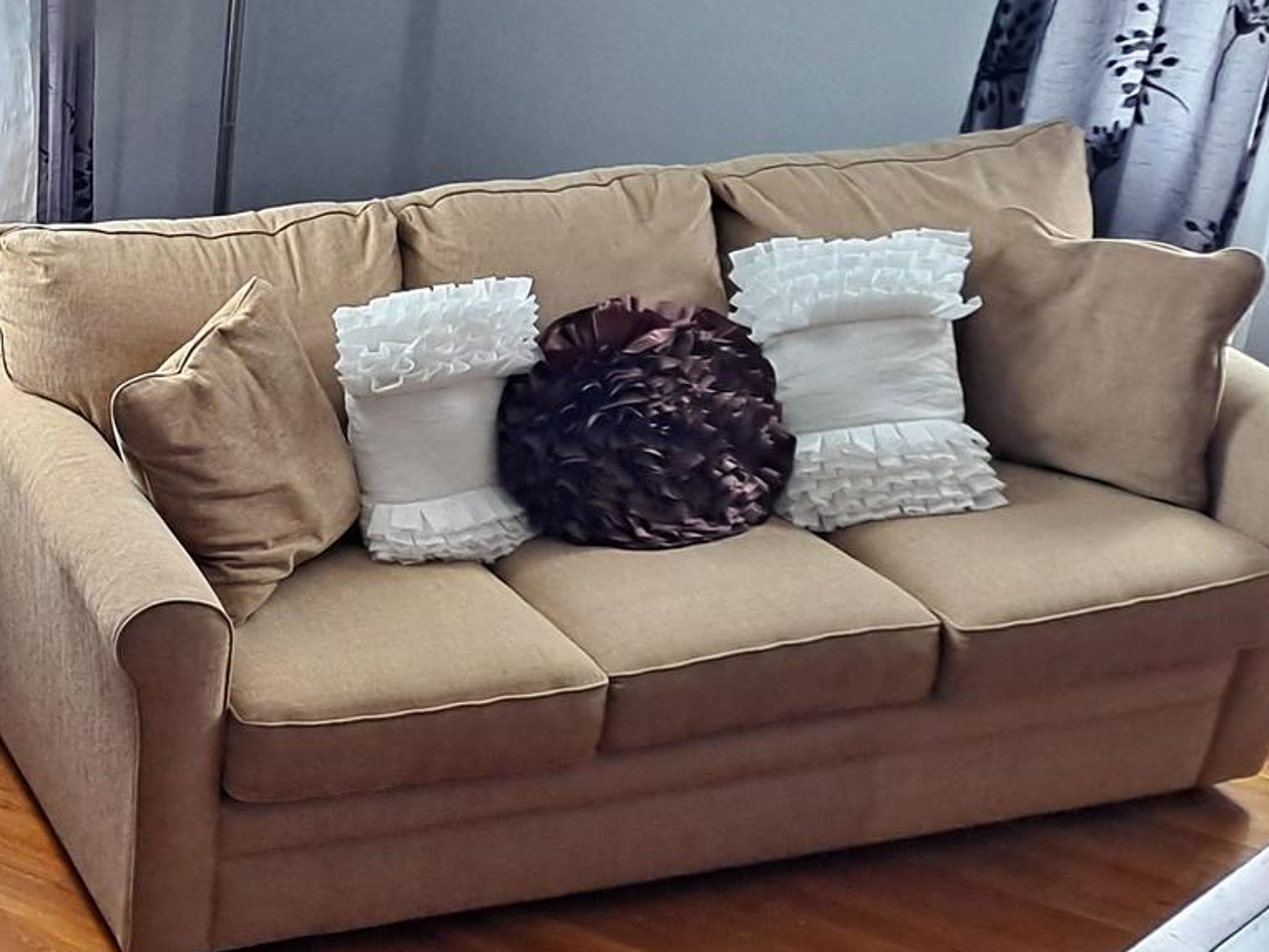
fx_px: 2456
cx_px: -204
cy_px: 480
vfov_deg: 21.9
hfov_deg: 26.2
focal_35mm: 67
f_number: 2
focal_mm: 4.6
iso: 320
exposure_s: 1/40
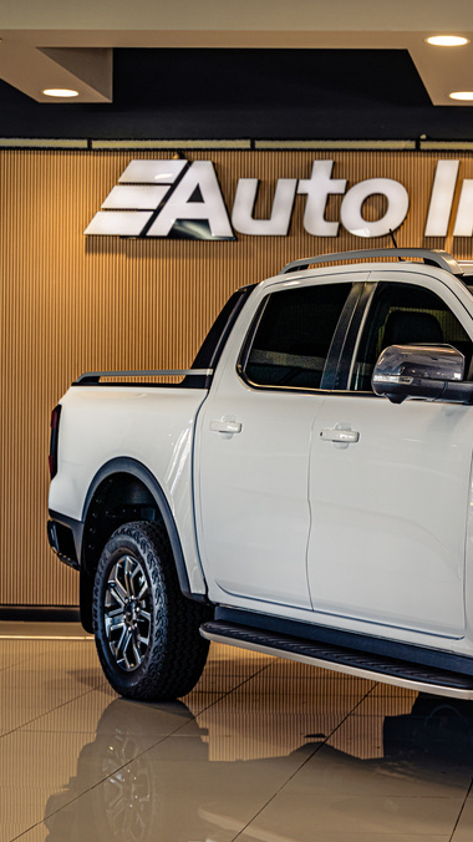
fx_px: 1874
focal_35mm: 84
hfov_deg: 13.9
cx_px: 592
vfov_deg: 25.3
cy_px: 421
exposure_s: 1/200
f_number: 3.5
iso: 250
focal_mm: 53
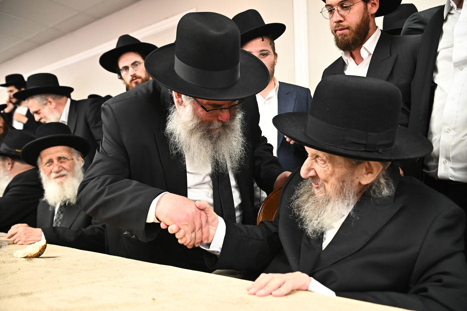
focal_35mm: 32
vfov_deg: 41.1
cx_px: 234
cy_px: 156
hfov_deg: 58.7
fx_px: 415
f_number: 4.5
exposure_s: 1/200
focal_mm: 32
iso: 3200
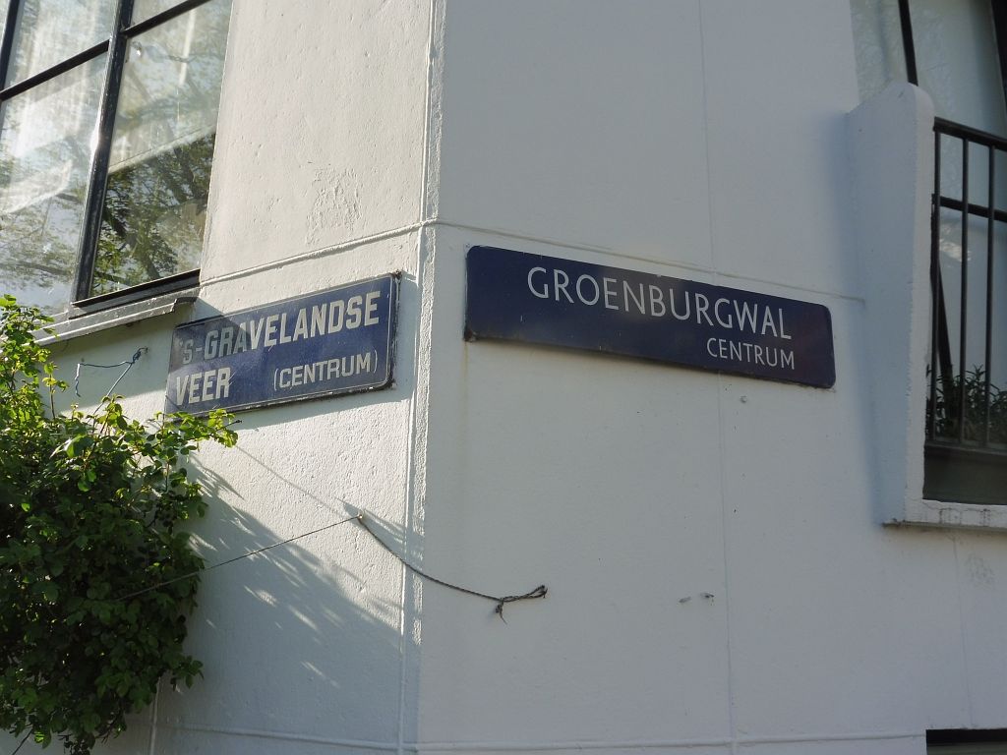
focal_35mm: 34
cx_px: 504
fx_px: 989
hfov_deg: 54.0
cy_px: 378
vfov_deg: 41.8
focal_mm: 6.1
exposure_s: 1/320
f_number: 5
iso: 100
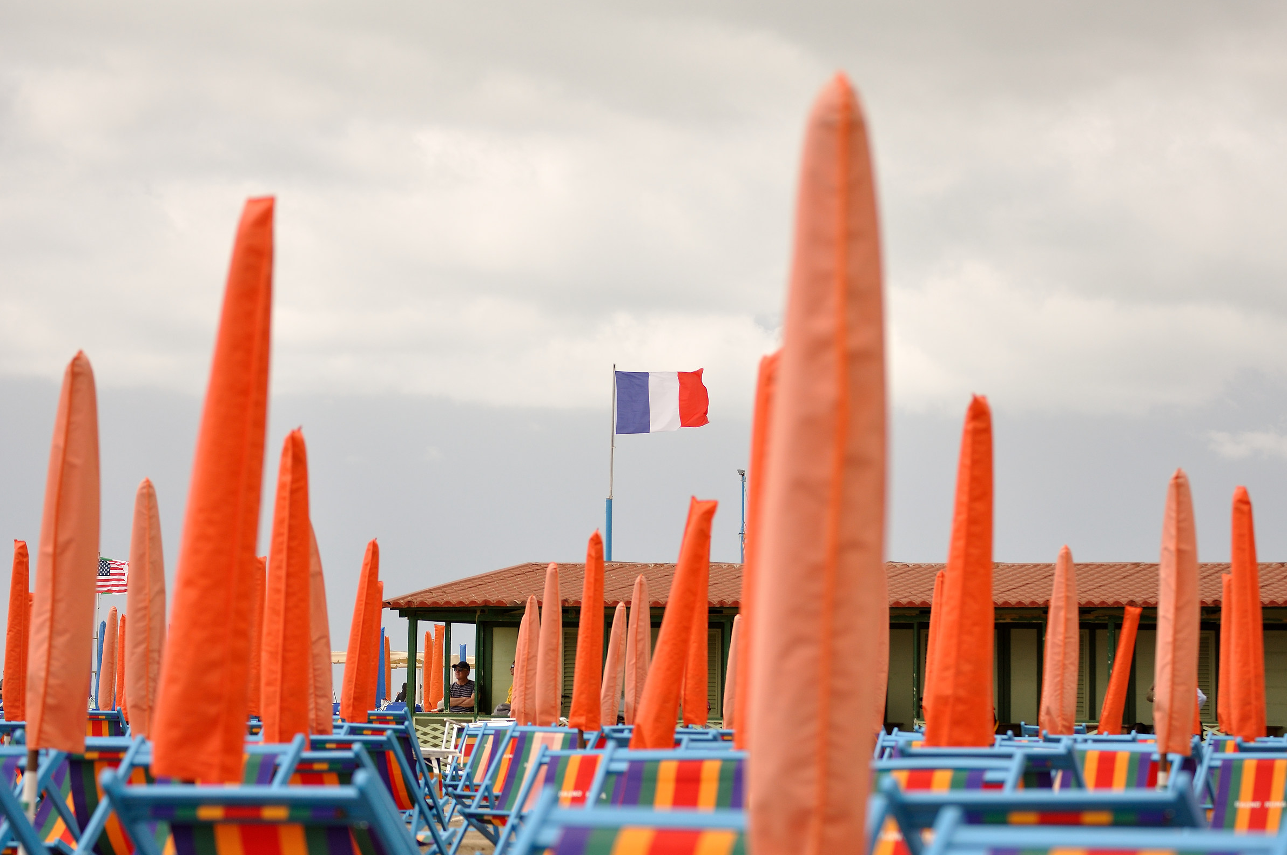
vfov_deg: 9.8
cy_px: 429
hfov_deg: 14.8
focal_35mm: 139
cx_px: 648
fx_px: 4963
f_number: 5
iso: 200
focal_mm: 92
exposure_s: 1/1250
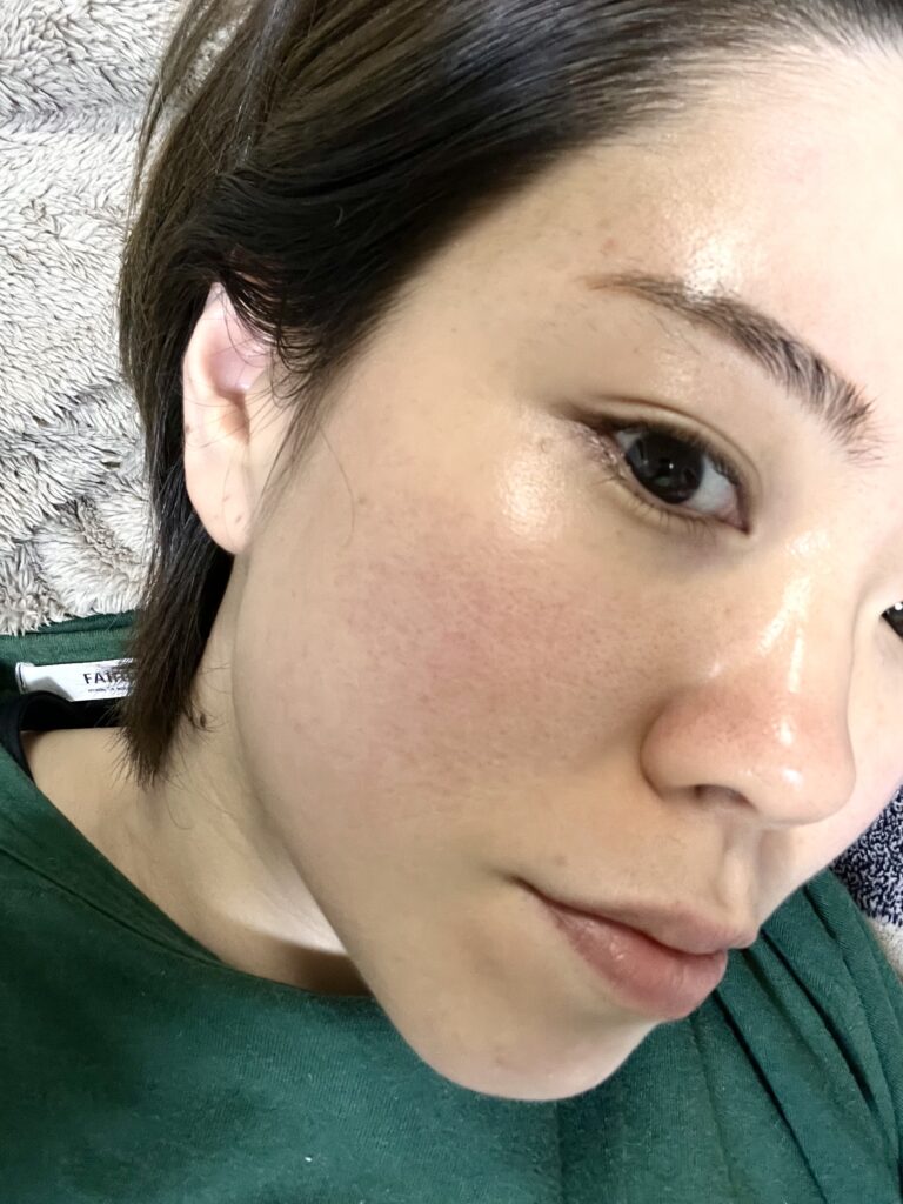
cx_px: 452
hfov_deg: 46.8
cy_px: 602
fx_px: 1043
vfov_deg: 60.0
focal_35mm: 30
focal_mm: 2.71
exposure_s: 1/30
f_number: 2.2
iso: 400
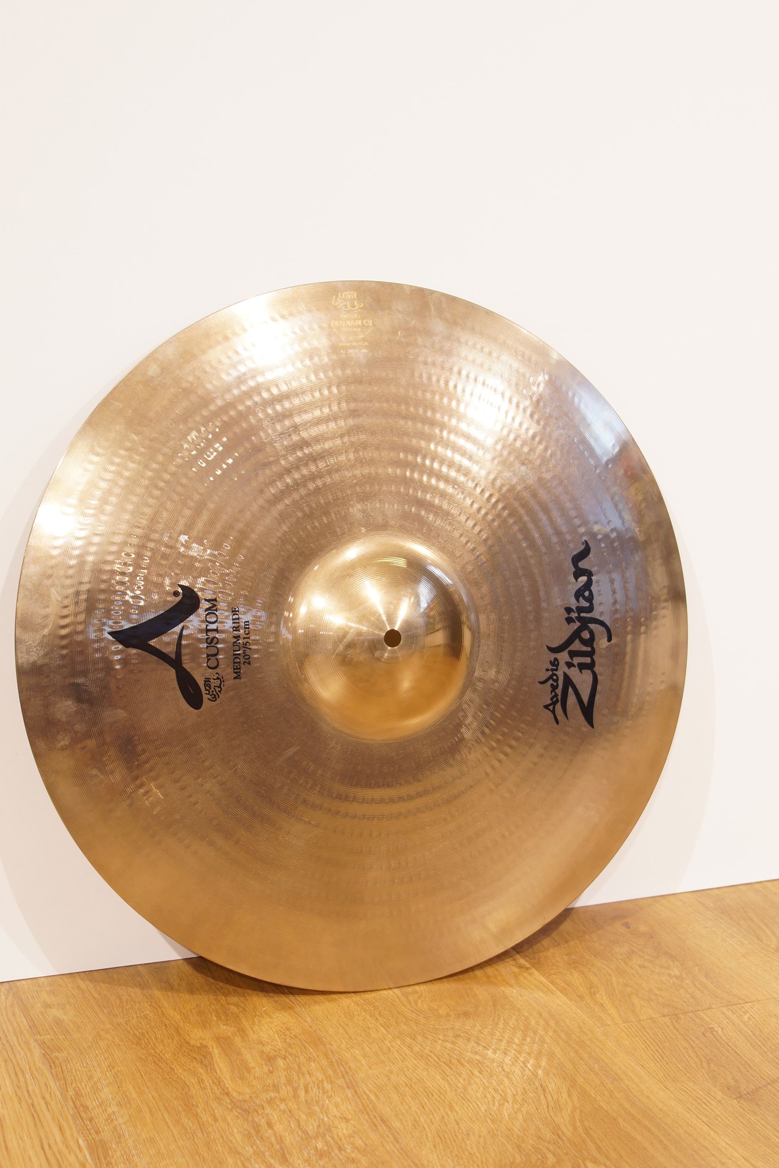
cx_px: 361
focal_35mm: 58
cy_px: 617
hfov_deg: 23.6
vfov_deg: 34.7
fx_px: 1868
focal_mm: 35
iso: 100
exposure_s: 1/6
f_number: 5
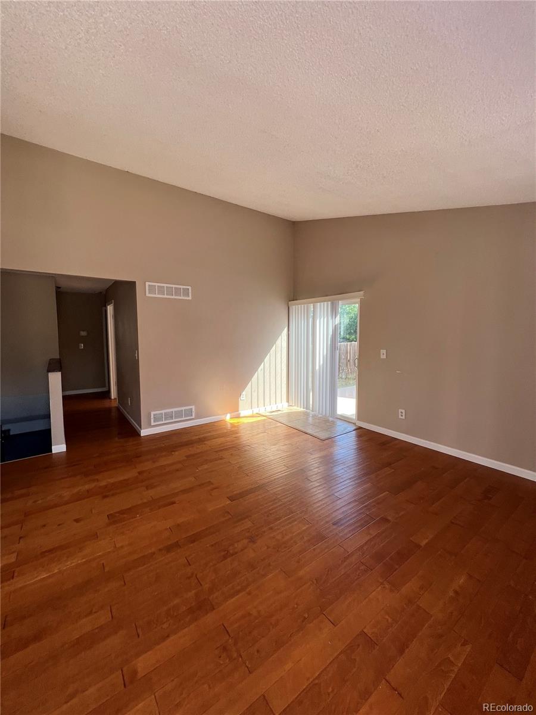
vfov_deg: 106.2
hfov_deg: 89.9
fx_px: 268
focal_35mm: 13
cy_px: 358
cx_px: 268
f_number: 1.8
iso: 40
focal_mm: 1.57
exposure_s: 1/122
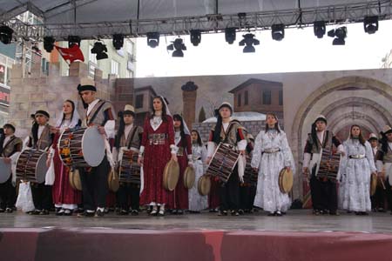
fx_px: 425
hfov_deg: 49.6
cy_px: 130
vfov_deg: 34.2
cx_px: 196
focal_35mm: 39
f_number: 5.6
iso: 100
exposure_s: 1/80
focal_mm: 26
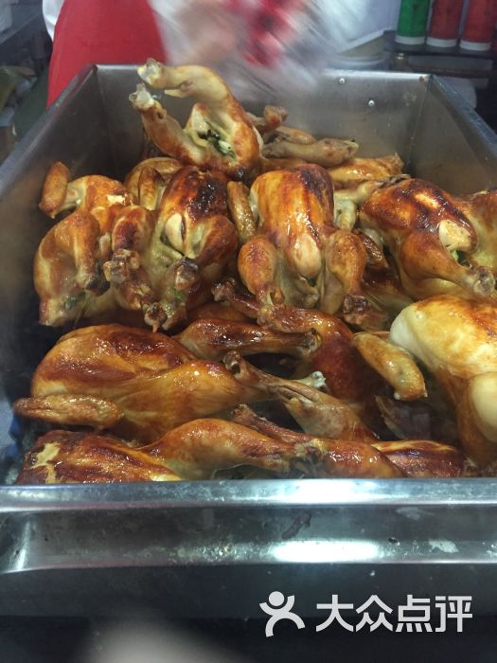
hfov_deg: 48.2
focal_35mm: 29
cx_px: 248
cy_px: 332
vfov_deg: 61.7
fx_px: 555
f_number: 2.2
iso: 200
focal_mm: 4.15
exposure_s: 1/33
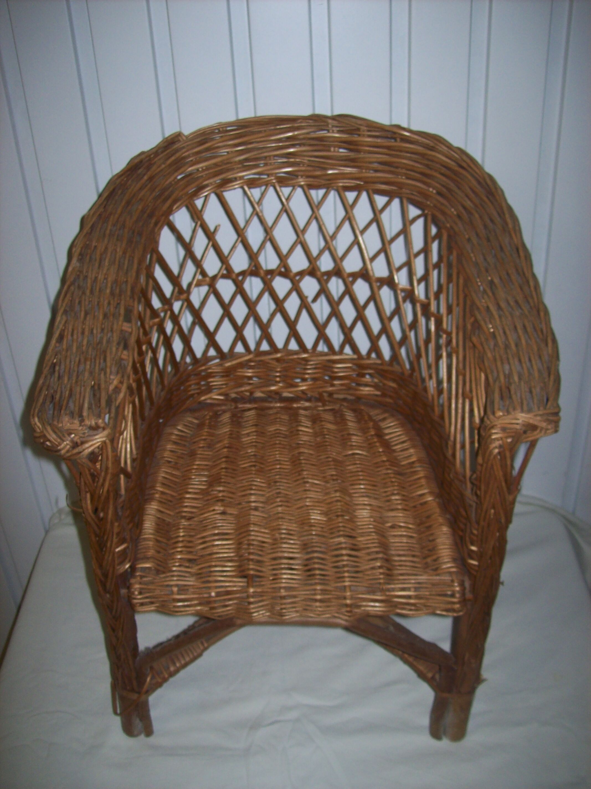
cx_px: 296
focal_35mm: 36
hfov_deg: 39.6
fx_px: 820
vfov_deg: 51.4
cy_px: 394
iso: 80
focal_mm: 6
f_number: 2.7
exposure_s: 1/64
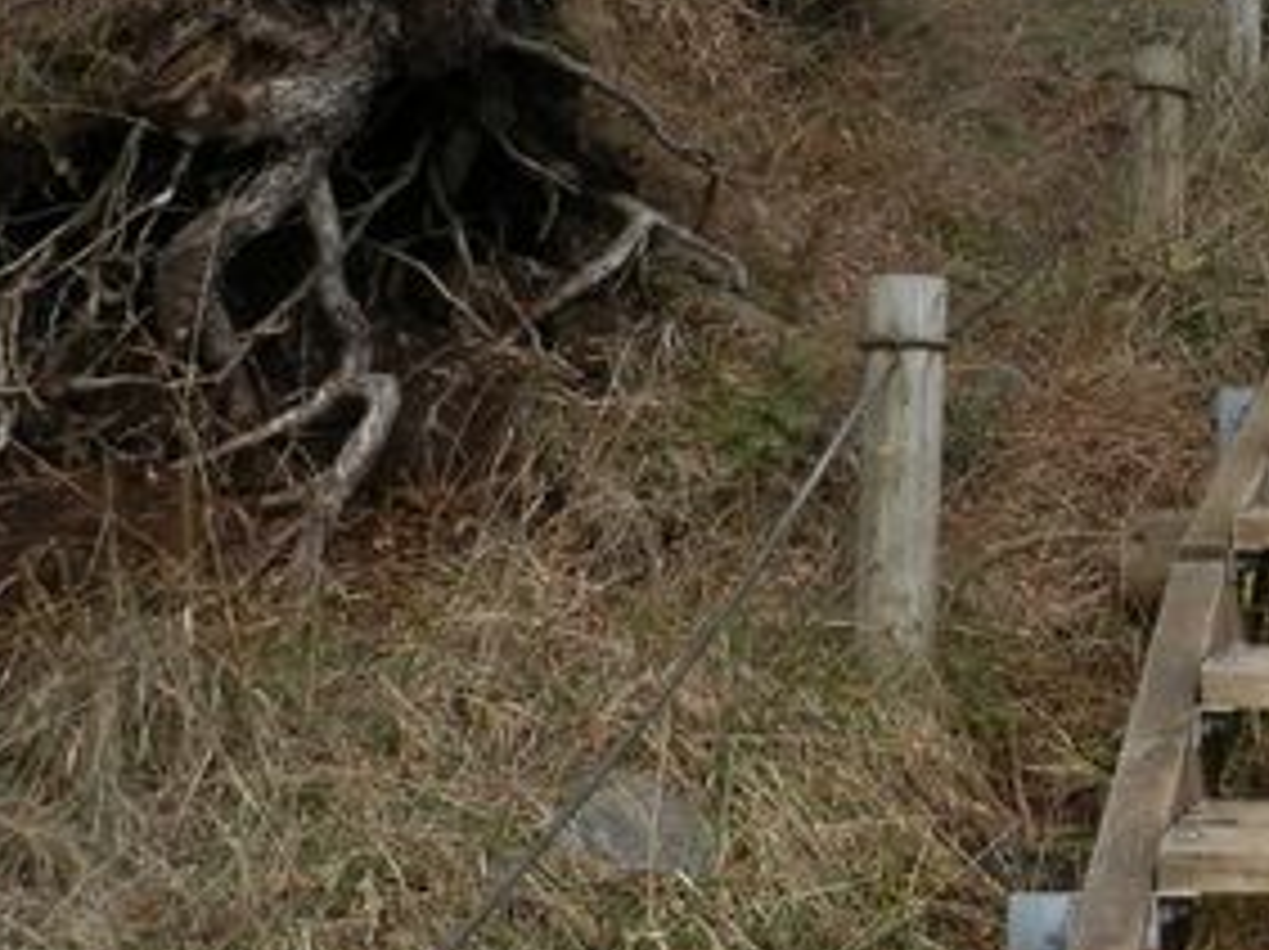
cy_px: -9
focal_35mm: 71
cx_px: 1526
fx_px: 2601
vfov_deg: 20.0
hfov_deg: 24.8
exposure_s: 1/500
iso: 80
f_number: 3
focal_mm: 4.5
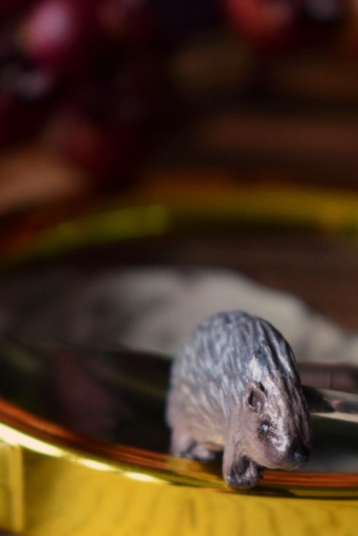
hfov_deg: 9.2
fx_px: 2219
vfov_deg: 13.7
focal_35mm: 149
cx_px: 283
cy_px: 412
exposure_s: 1/60
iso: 1800
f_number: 5.6
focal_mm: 55
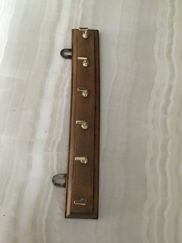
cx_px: 91
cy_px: 122
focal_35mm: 31
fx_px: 217
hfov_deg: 45.4
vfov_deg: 58.4
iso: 400
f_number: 2.4
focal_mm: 3.3
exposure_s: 1/17
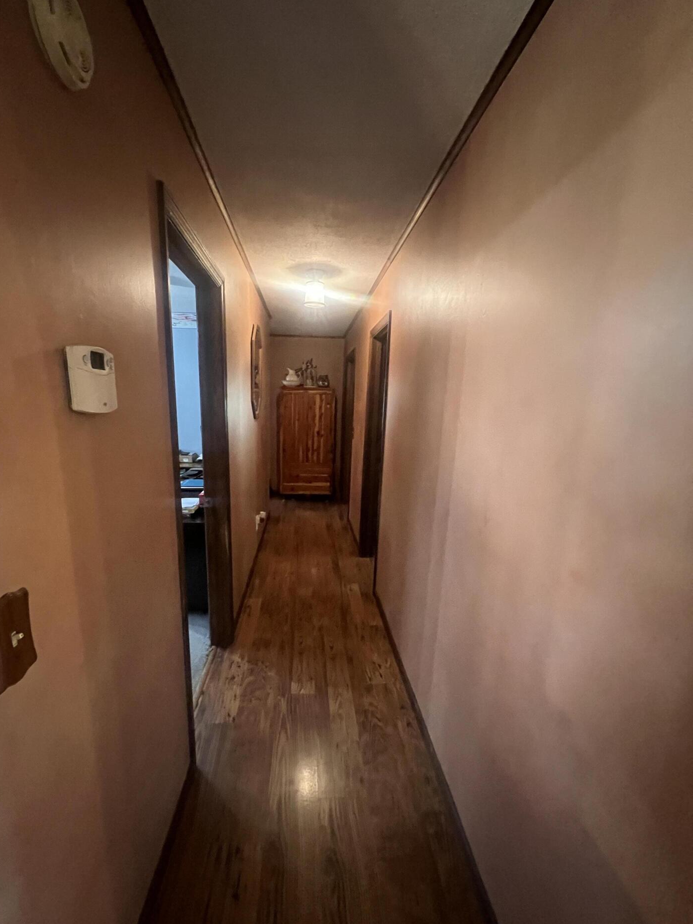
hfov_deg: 85.5
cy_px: 488
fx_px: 374
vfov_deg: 102.0
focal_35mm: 14
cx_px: 320
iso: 1000
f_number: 1.8
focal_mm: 1.57
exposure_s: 1/30
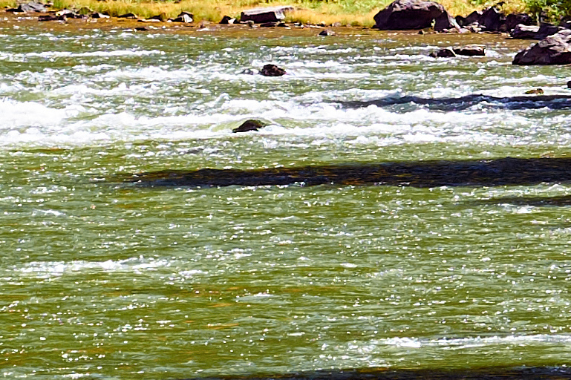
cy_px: -381
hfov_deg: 2.6
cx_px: 380
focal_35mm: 804
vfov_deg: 1.7
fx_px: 12746
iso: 200
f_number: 5.6
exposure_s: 1/58
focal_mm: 68.7
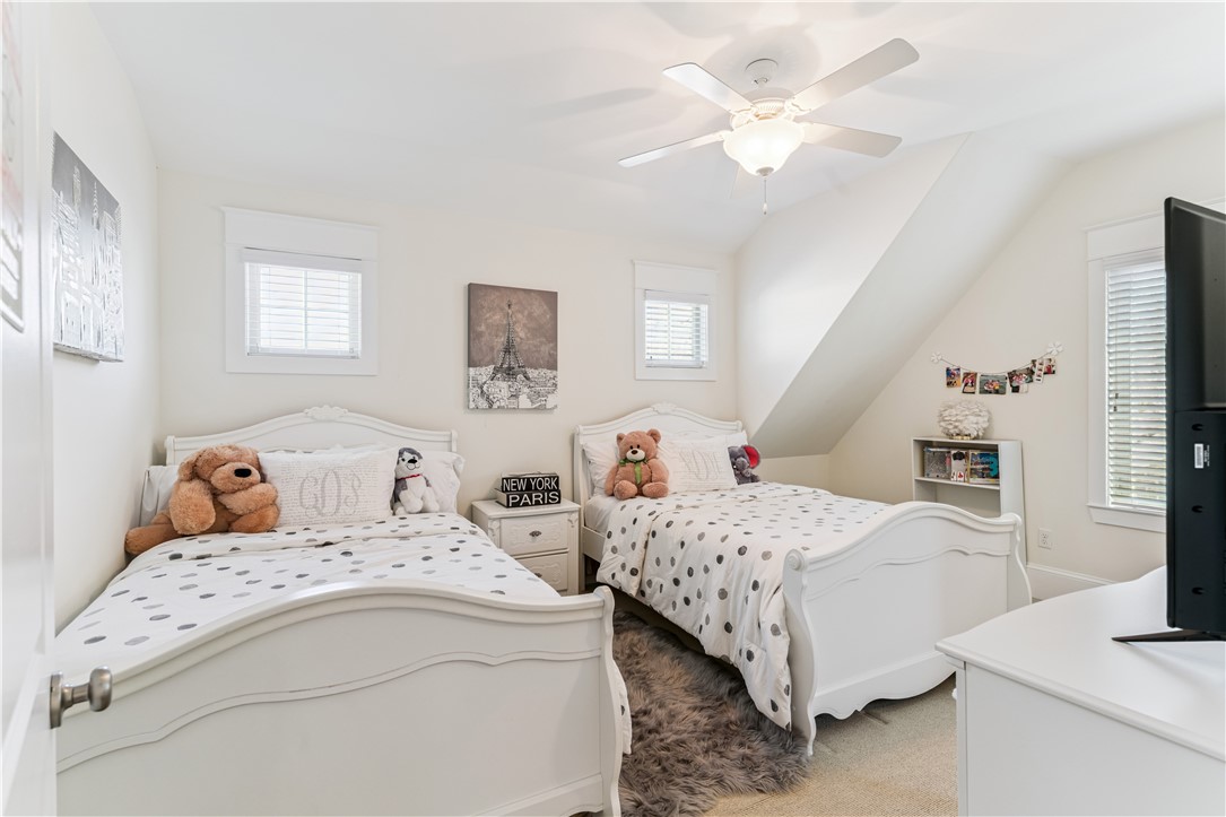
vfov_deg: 70.4
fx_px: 579
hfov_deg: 93.3
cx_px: 613
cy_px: 408
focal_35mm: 17
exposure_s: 1/8
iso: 250
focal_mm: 17
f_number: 8
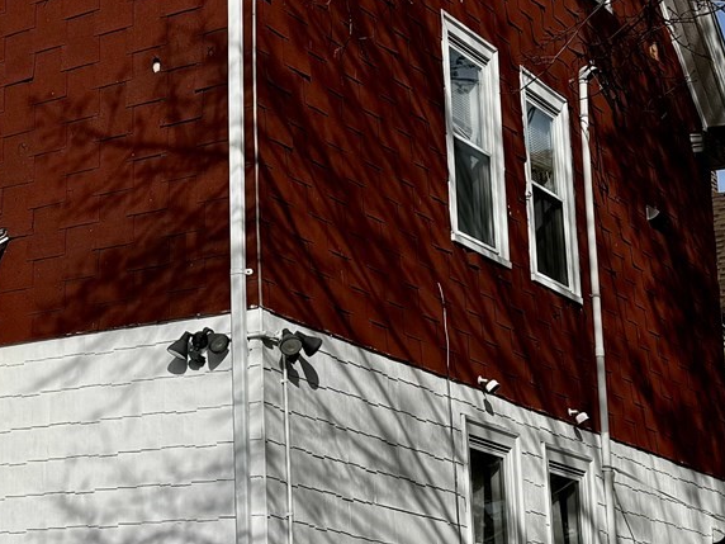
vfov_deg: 17.2
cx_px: -37
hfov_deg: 21.8
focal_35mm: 86
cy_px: 309
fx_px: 1801
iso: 80
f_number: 1.78
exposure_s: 1/9009
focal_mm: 6.76
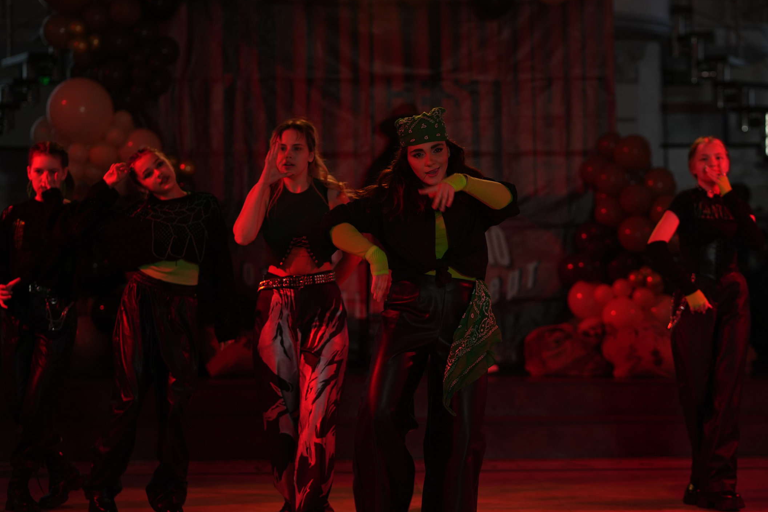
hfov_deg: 19.8
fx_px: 2197
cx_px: 430
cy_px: 212
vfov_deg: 13.3
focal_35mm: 103
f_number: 2.2
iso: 800
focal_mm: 85
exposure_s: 1/400
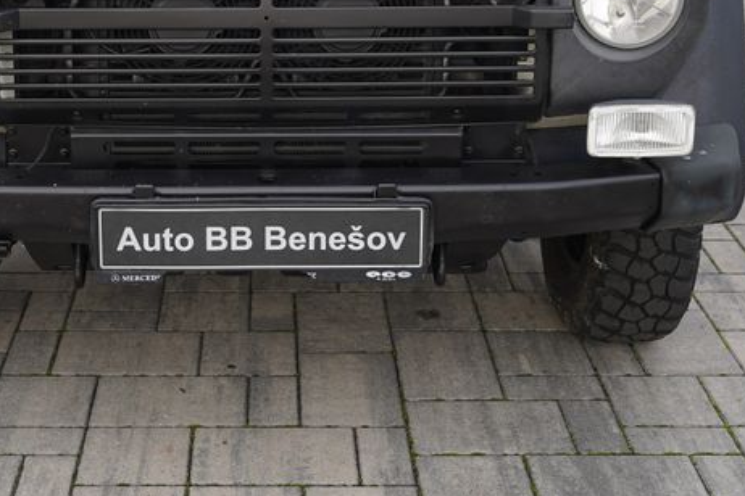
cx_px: 277
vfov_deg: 18.5
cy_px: -43
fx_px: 1469
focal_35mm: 71
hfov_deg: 28.3
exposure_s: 1/100
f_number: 5
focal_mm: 32
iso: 100
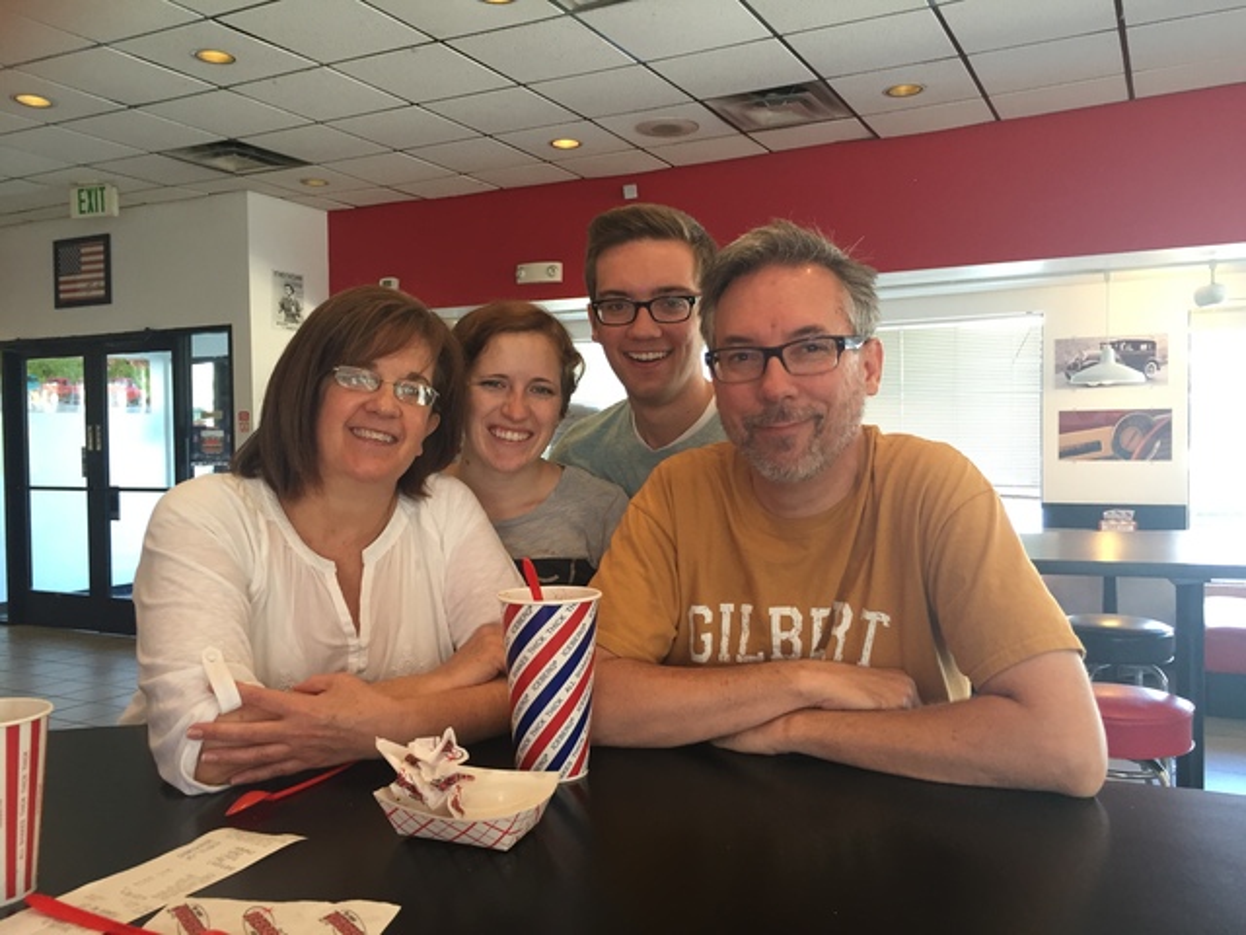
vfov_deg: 48.2
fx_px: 1044
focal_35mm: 29
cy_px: 468
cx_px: 623
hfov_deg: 61.7
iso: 50
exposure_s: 1/30
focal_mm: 4.15
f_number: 2.2
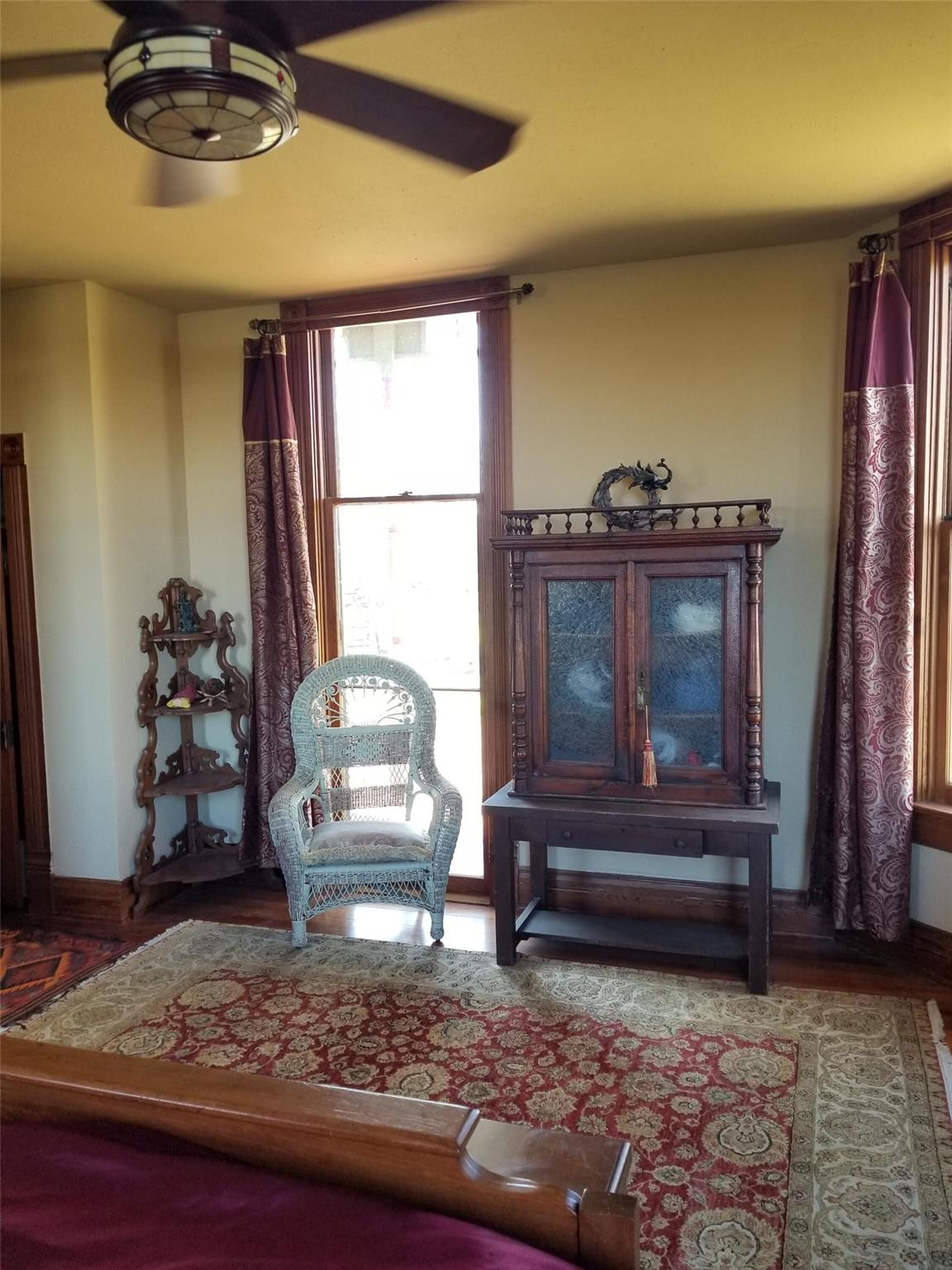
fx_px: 953
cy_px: 635
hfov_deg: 53.1
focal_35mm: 26
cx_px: 476
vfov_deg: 67.3
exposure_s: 1/50
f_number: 1.7
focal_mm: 4.3
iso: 80
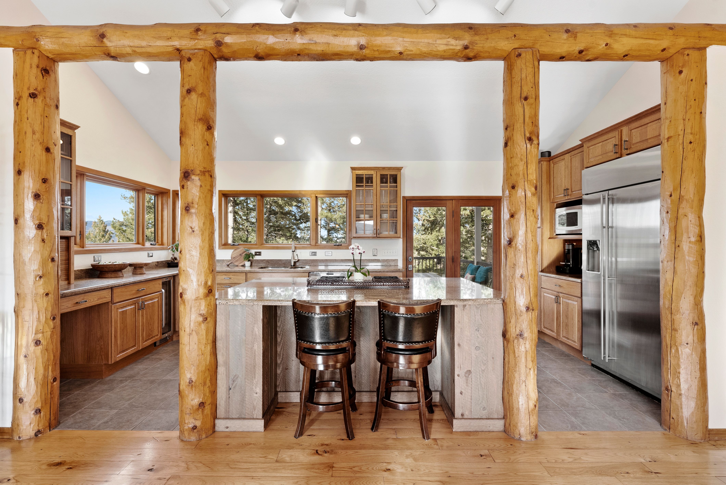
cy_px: 242
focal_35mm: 16
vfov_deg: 73.8
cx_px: 363
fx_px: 323
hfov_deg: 96.7
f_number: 9
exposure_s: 1/5
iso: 160
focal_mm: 16
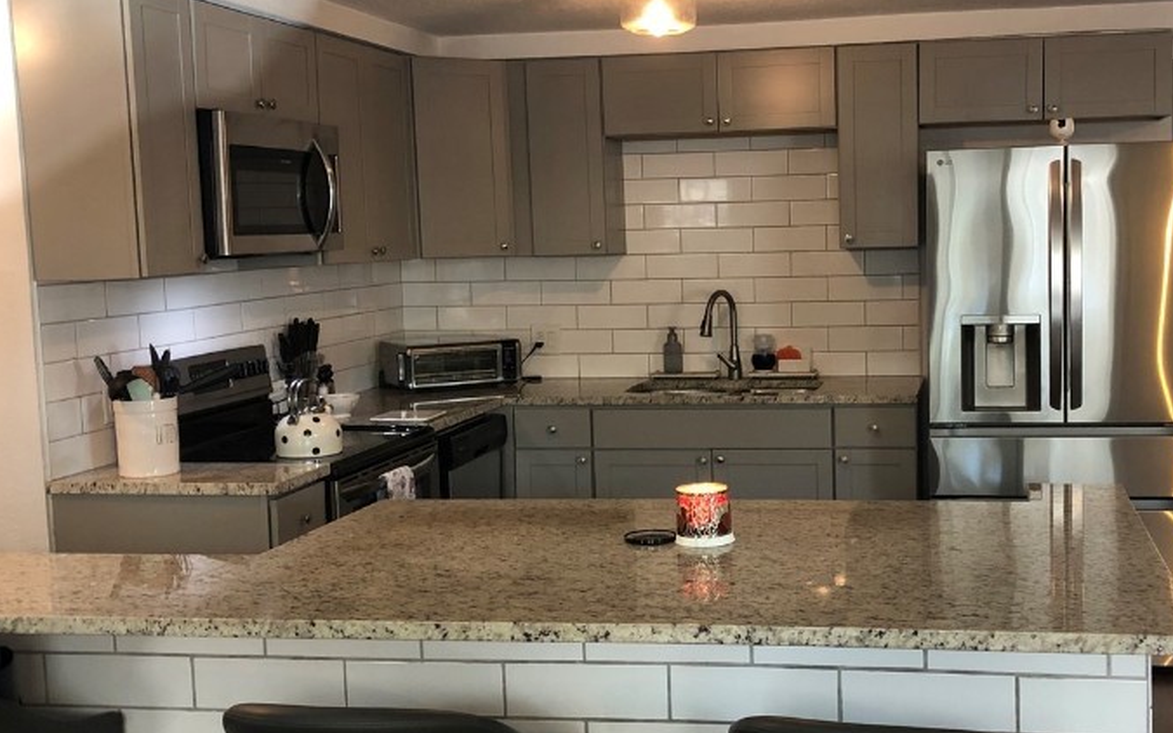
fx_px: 1439
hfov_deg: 44.0
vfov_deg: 28.6
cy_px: 403
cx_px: 740
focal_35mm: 45
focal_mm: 3.99
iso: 40
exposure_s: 1/15
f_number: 1.8
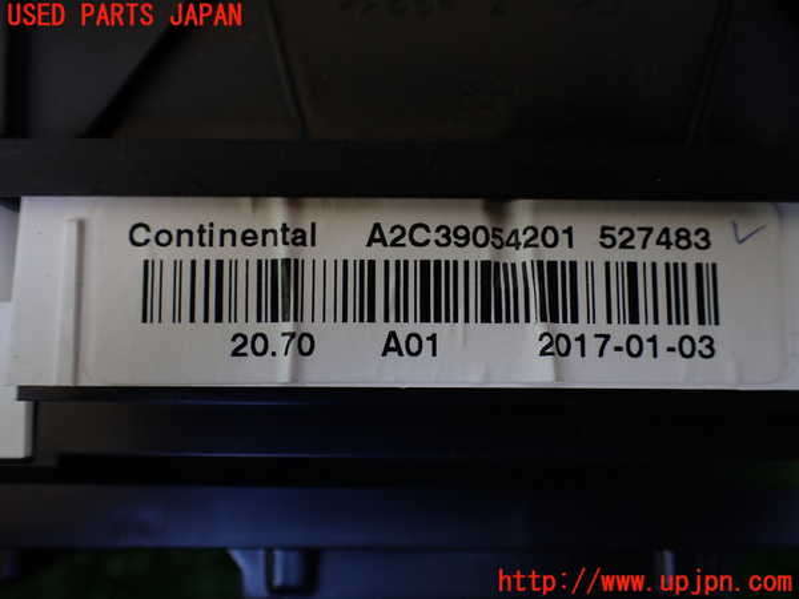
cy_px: 300
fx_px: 692
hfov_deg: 60.0
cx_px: 400
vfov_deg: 46.8
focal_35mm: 30
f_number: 2.3
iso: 160
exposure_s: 1/125
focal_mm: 5.4
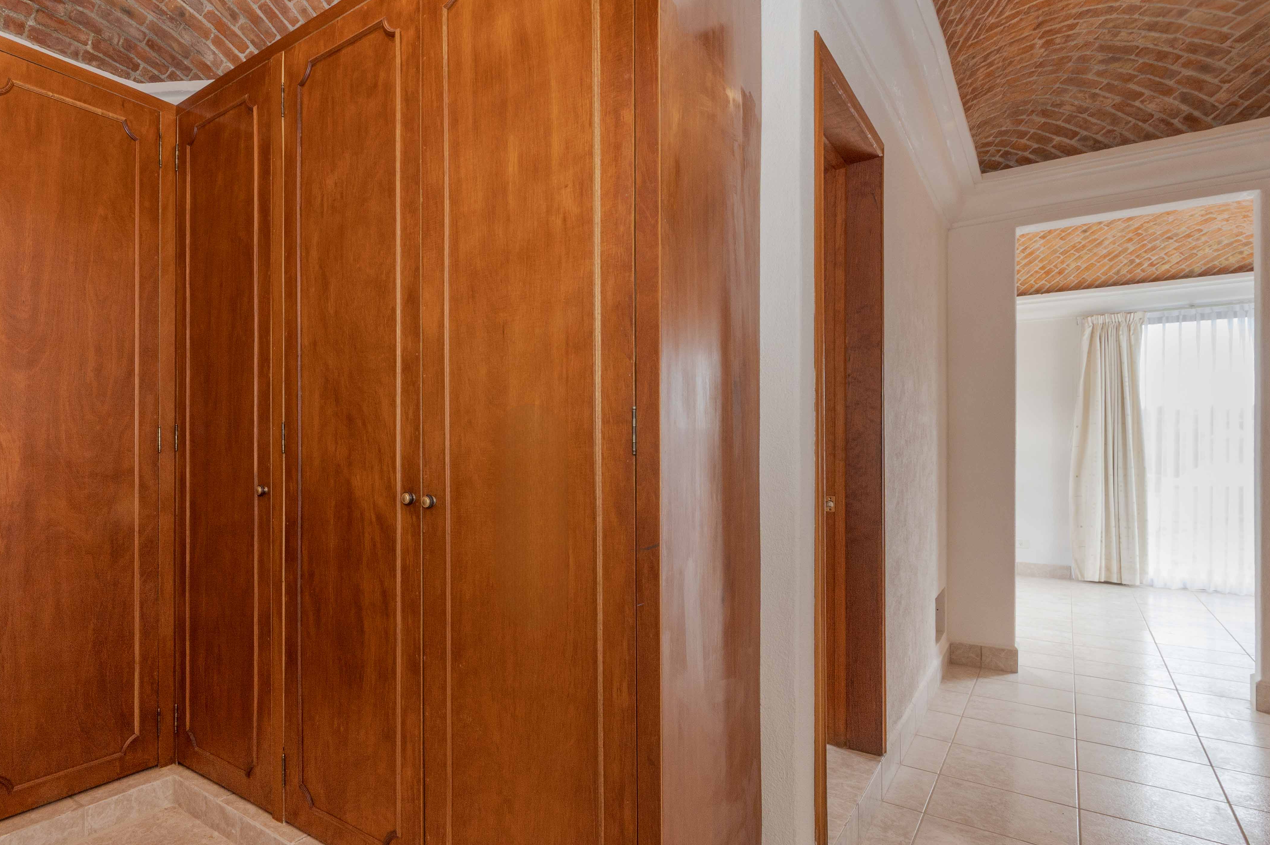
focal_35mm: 20
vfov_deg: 61.8
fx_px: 705
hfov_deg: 81.5
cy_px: 452
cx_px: 434
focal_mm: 14
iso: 400
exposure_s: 1/4
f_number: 20
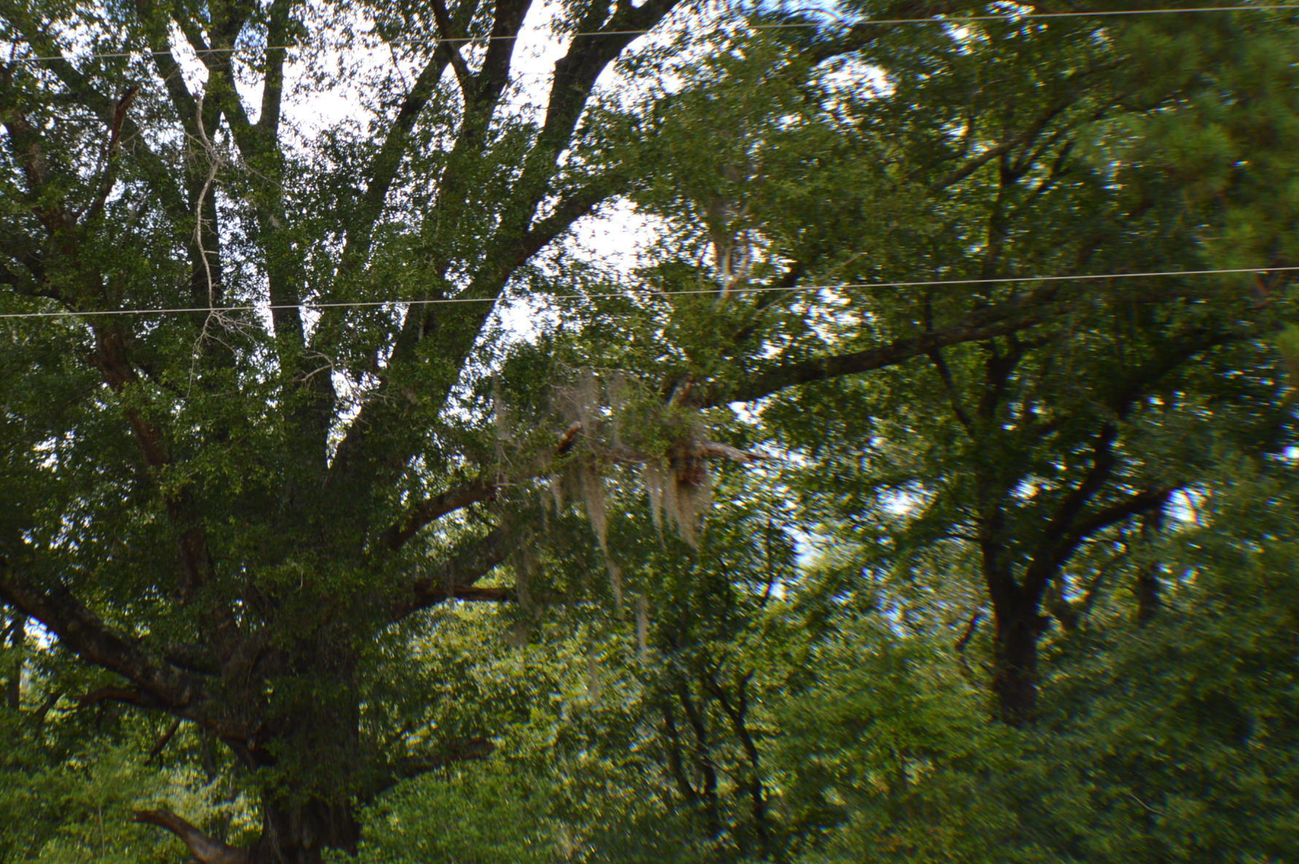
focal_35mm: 76
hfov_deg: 26.4
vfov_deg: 17.9
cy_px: 263
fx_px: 2740
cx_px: 359
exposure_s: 1/125
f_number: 5.6
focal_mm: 30
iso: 110
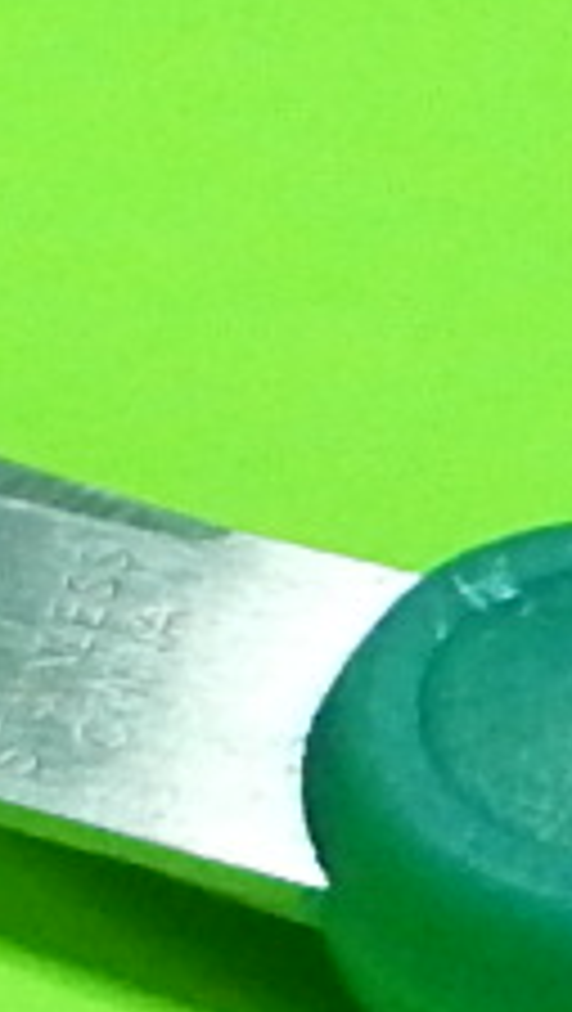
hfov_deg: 3.0
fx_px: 10058
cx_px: -2644
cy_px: 1003
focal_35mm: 374
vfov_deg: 5.8
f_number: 3.3
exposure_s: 1/50
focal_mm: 6.1
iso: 400
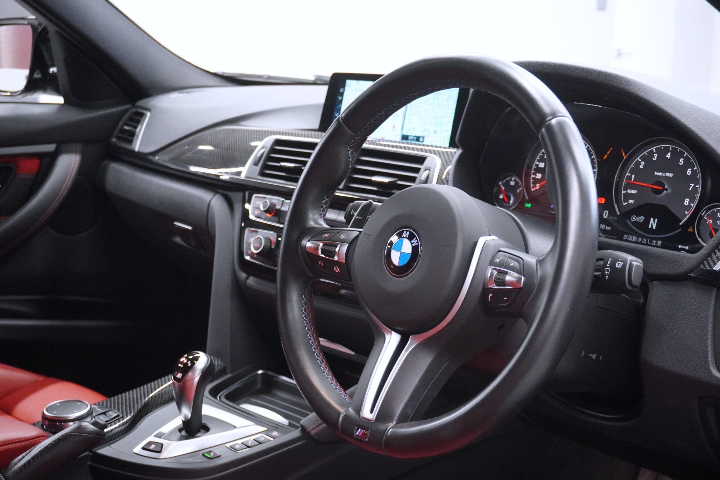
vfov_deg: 26.5
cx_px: 360
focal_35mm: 51
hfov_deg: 38.9
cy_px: 240
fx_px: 1020
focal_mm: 34
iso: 6400
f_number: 5
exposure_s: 1/80
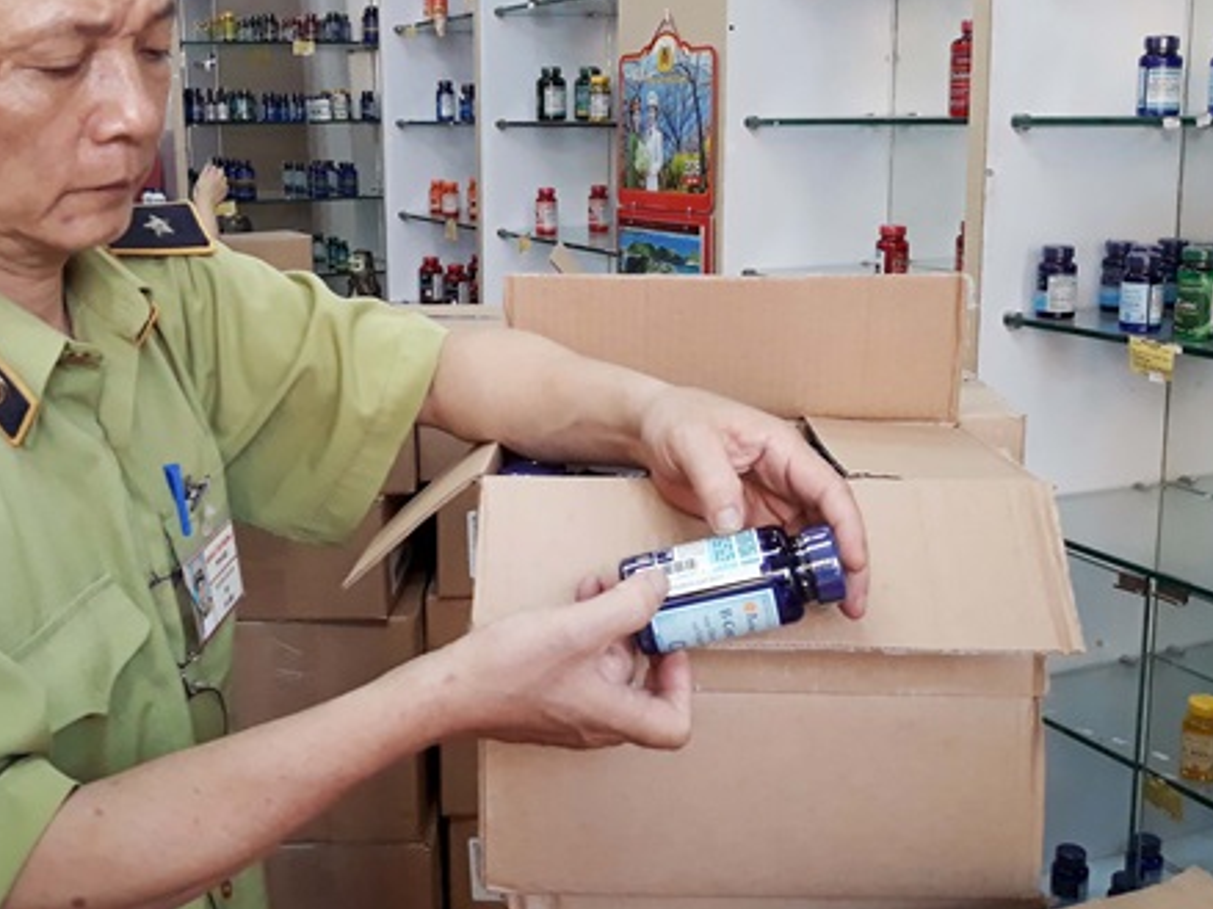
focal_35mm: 40
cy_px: 348
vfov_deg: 35.8
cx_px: 511
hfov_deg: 46.6
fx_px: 1401
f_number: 1.7
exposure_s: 1/50
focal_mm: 3.71
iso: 160
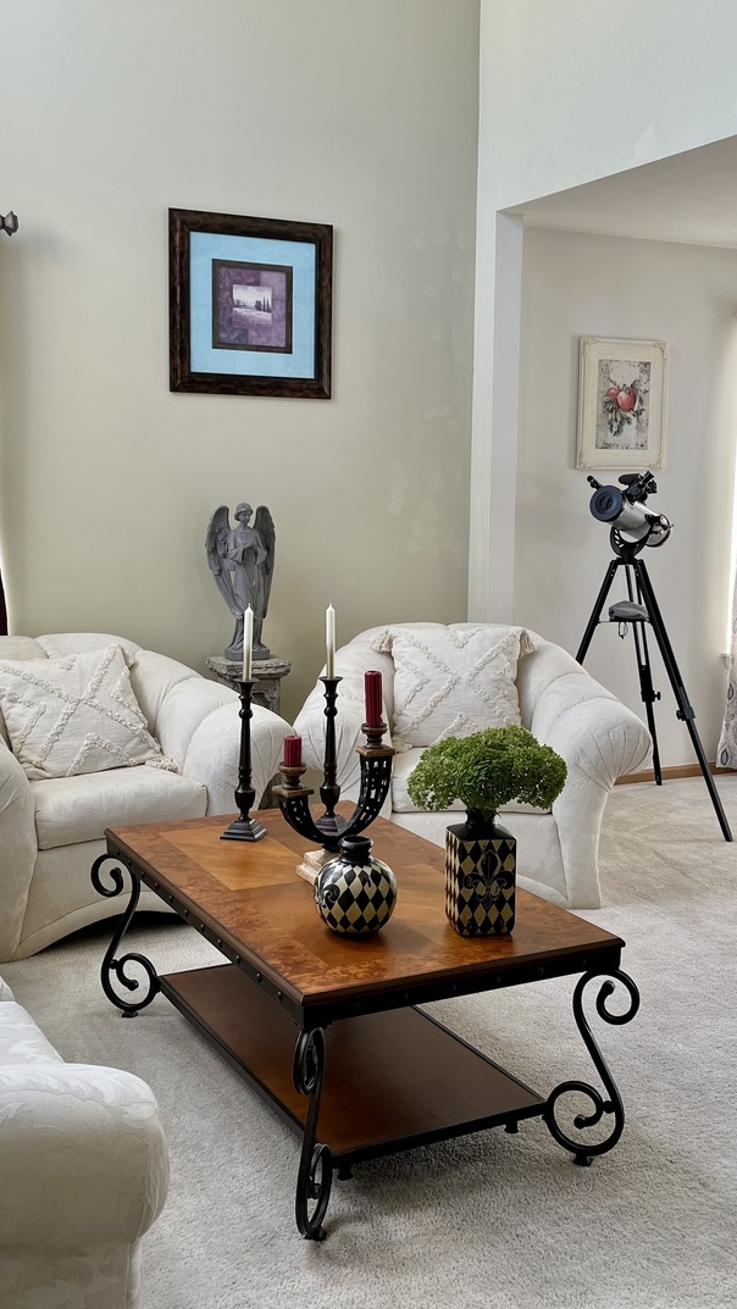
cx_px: 397
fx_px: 1319
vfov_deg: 52.8
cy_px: 655
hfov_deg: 31.2
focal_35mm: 38
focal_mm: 5.1
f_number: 1.6
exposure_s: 1/122
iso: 64
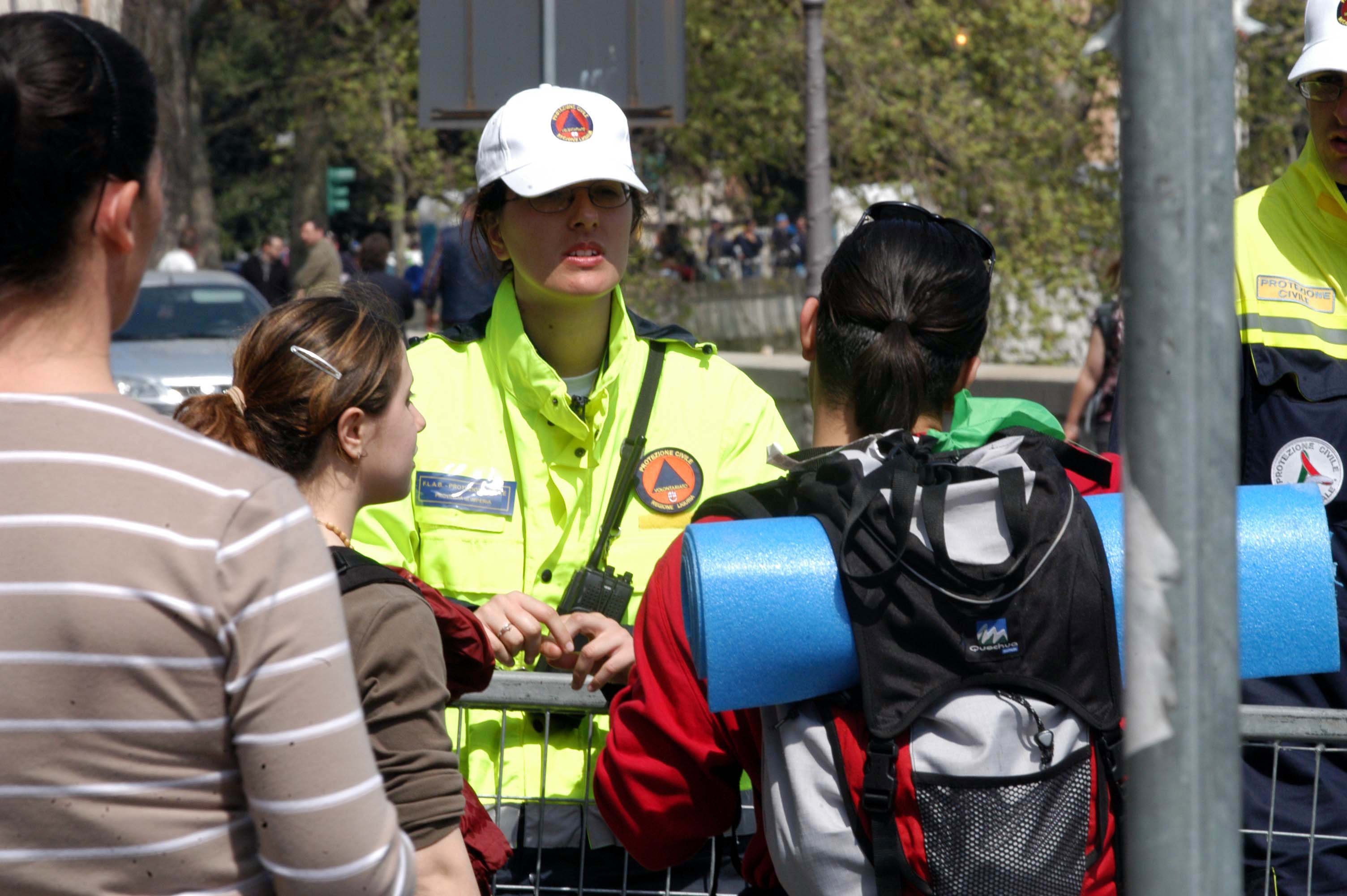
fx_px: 9813
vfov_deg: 5.2
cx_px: 674
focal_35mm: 262
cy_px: 448
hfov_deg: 7.9
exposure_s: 1/160
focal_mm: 175
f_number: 22
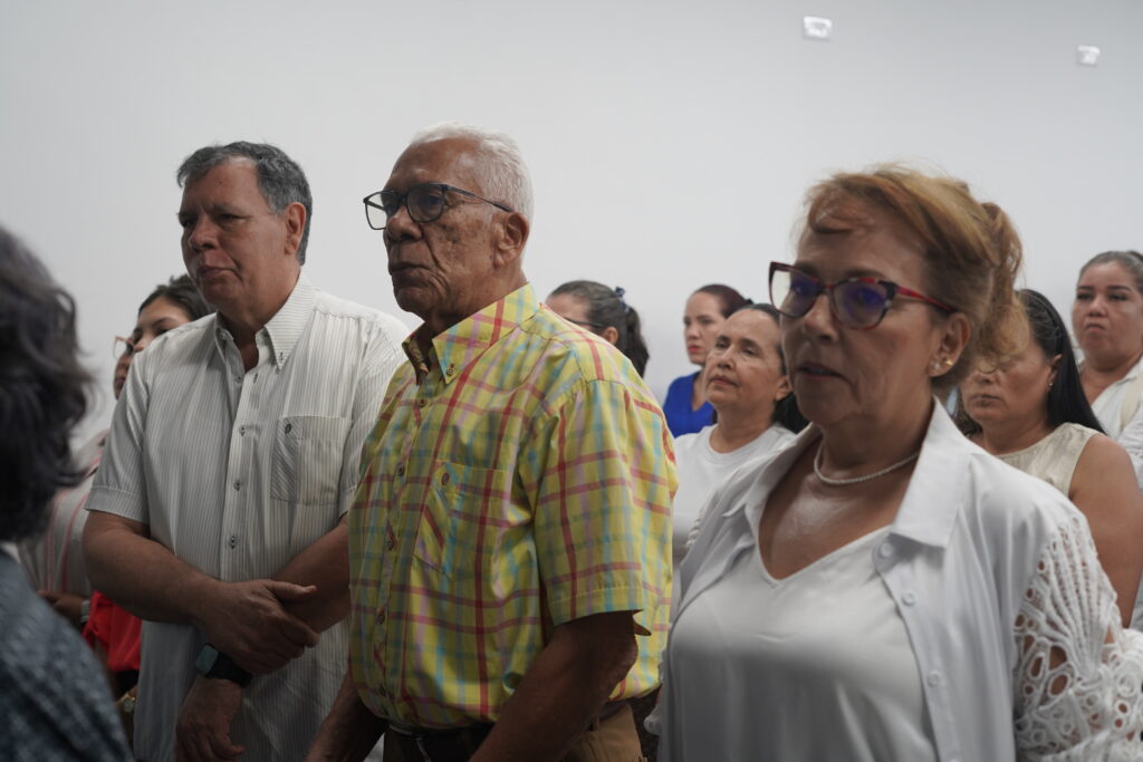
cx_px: 572
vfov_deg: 27.0
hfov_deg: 39.6
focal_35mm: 50
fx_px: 1588
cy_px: 381
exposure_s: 1/160
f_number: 4
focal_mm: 50
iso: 640
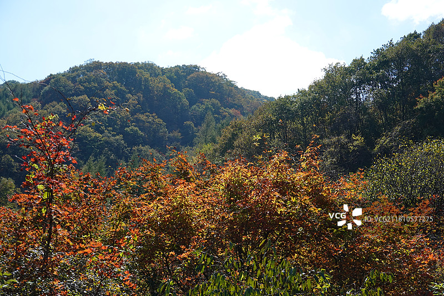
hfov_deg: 35.6
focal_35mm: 56
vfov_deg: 24.2
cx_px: 222
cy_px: 148
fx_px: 690
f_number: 4.5
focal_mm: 20.69
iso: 125
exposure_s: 1/1000
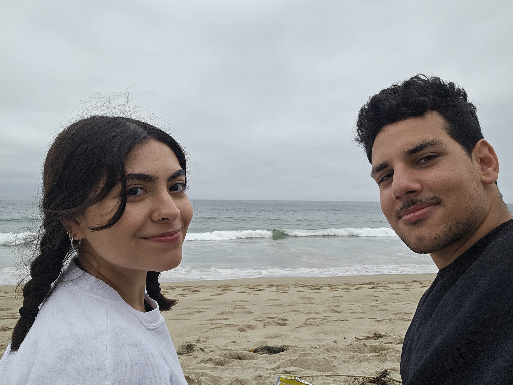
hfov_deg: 69.4
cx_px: 256
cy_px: 192
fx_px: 370
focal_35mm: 25
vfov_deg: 54.9
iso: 25
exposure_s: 1/652
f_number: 2.2
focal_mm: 3.3
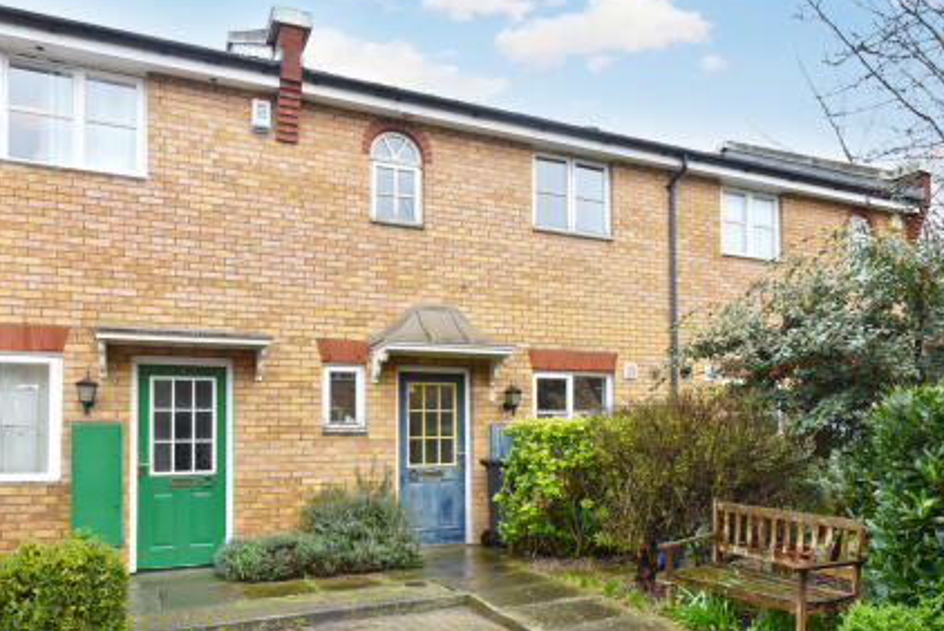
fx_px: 708
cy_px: 326
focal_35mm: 27
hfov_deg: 67.3
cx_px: 489
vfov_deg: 48.0
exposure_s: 1/40
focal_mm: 24
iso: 320
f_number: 8
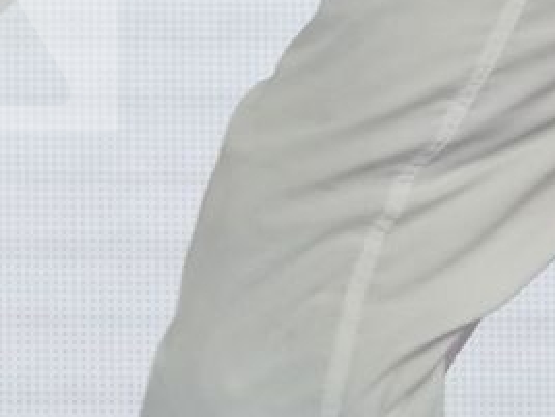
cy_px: -795
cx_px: -75
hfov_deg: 1.1
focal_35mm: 1764
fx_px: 28282
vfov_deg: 0.8
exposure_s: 1/1000
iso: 1600
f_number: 2.8
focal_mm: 182
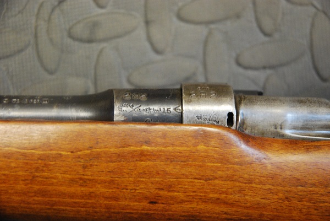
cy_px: 110
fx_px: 963
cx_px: 165
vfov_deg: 13.1
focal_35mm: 105
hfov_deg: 19.4
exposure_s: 1/25
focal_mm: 70
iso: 1600
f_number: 4.5
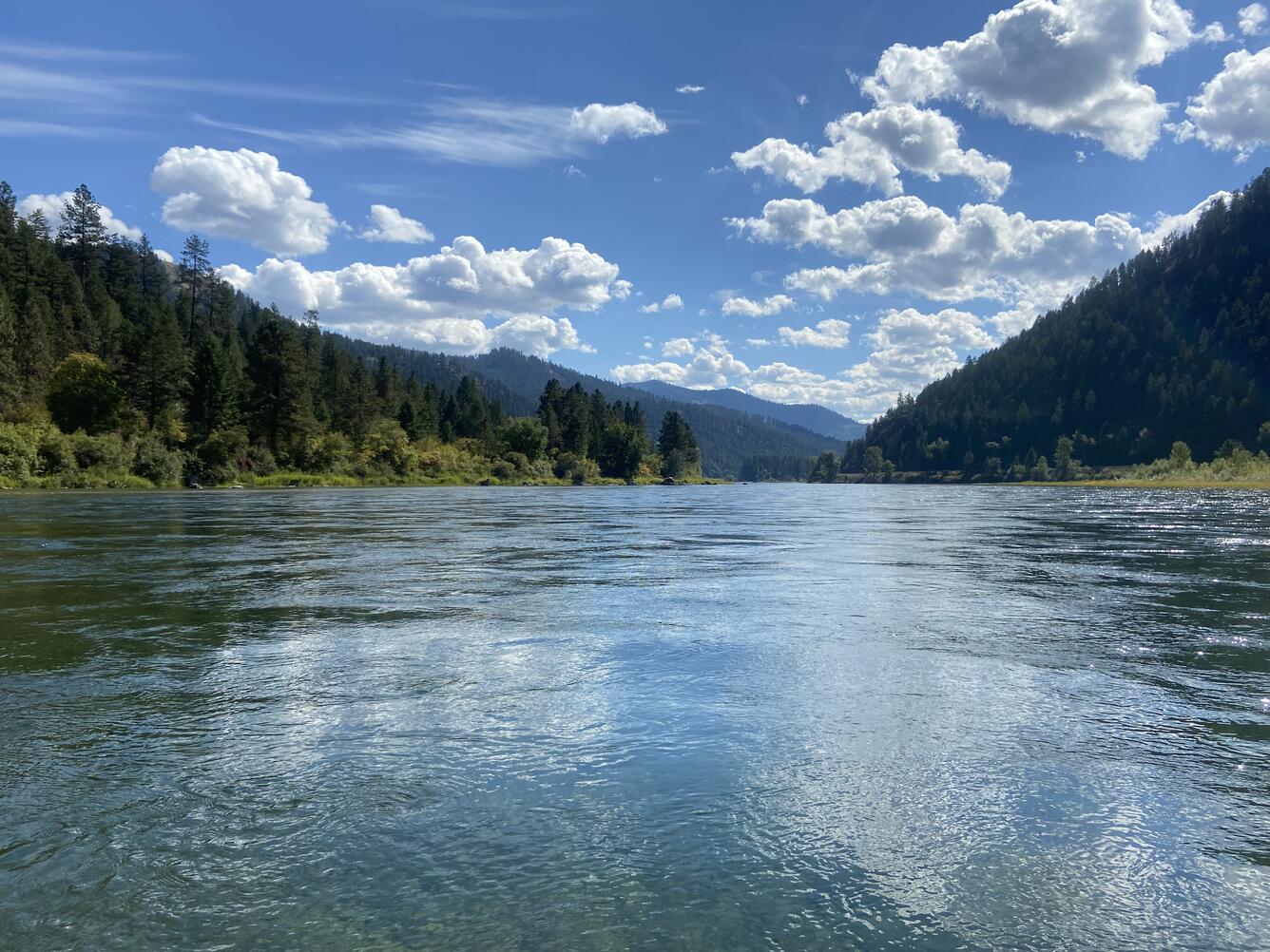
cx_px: 635
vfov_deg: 53.1
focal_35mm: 26
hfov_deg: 67.3
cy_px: 476
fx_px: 954
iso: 32
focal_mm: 4.25
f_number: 1.8
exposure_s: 1/4608
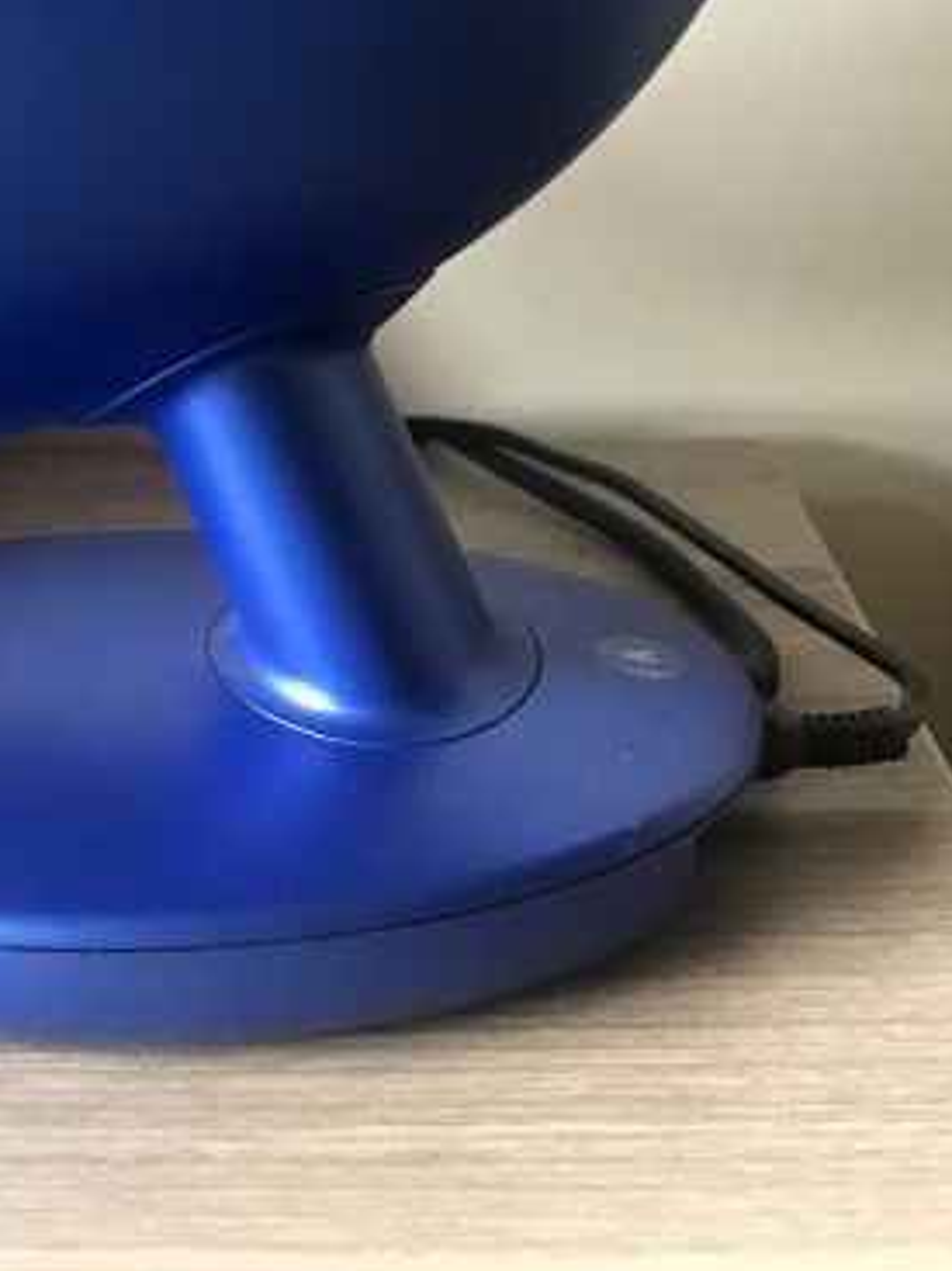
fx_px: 2128
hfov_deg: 24.4
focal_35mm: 58
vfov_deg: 30.7
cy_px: -24
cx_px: 69
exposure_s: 1/14
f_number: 1.8
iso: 100
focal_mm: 3.99
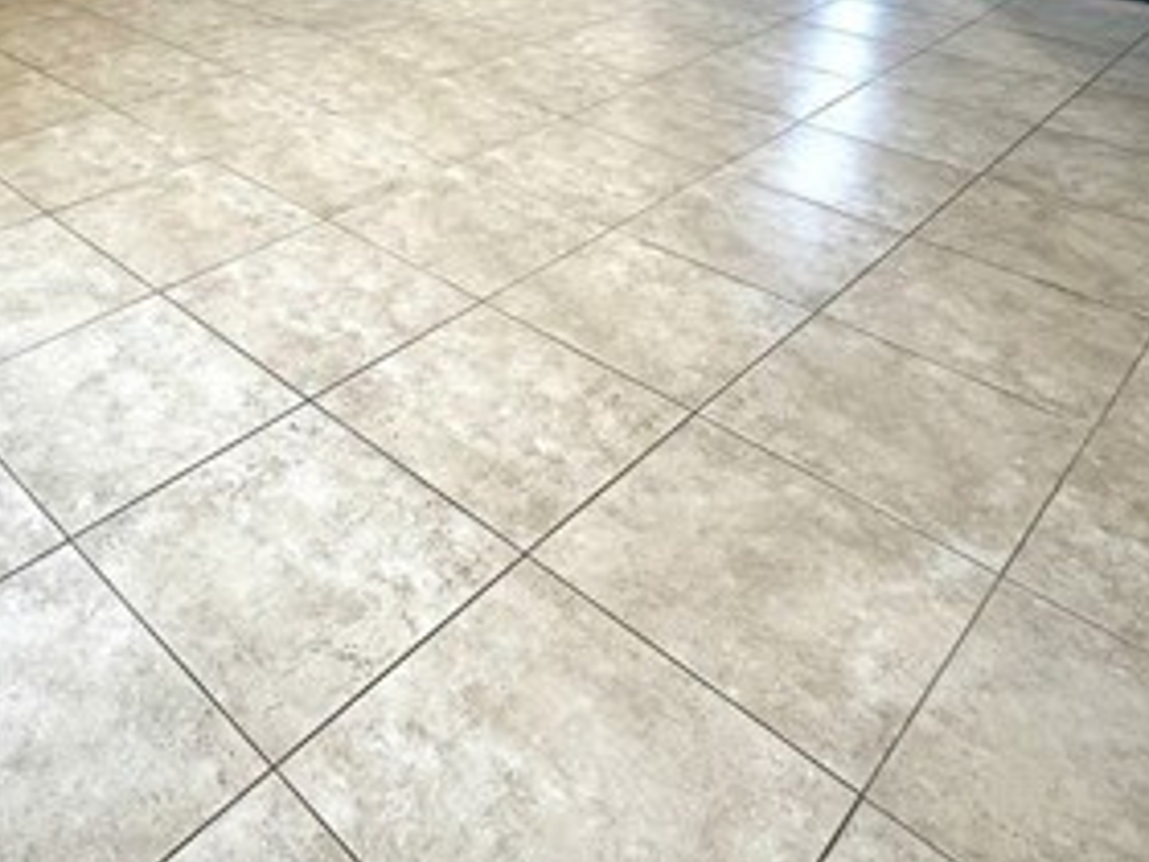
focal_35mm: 32
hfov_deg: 54.7
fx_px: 1062
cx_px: 316
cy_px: 94
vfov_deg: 40.9
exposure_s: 1/120
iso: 64
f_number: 2.2
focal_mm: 2.22
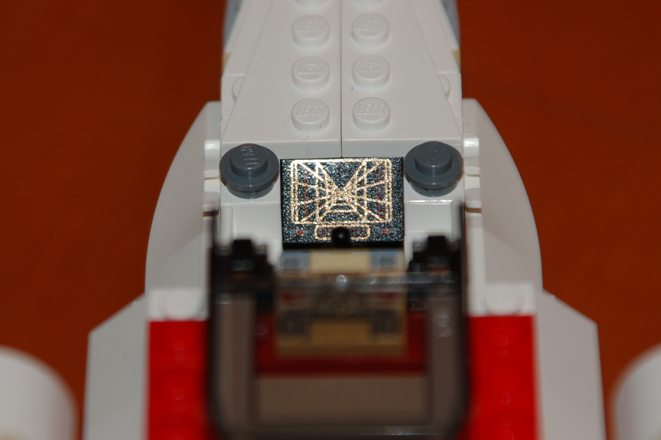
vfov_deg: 3.0
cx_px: 330
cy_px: 220
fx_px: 8255
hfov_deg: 4.6
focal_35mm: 450
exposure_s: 1/60
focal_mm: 300
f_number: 6.3
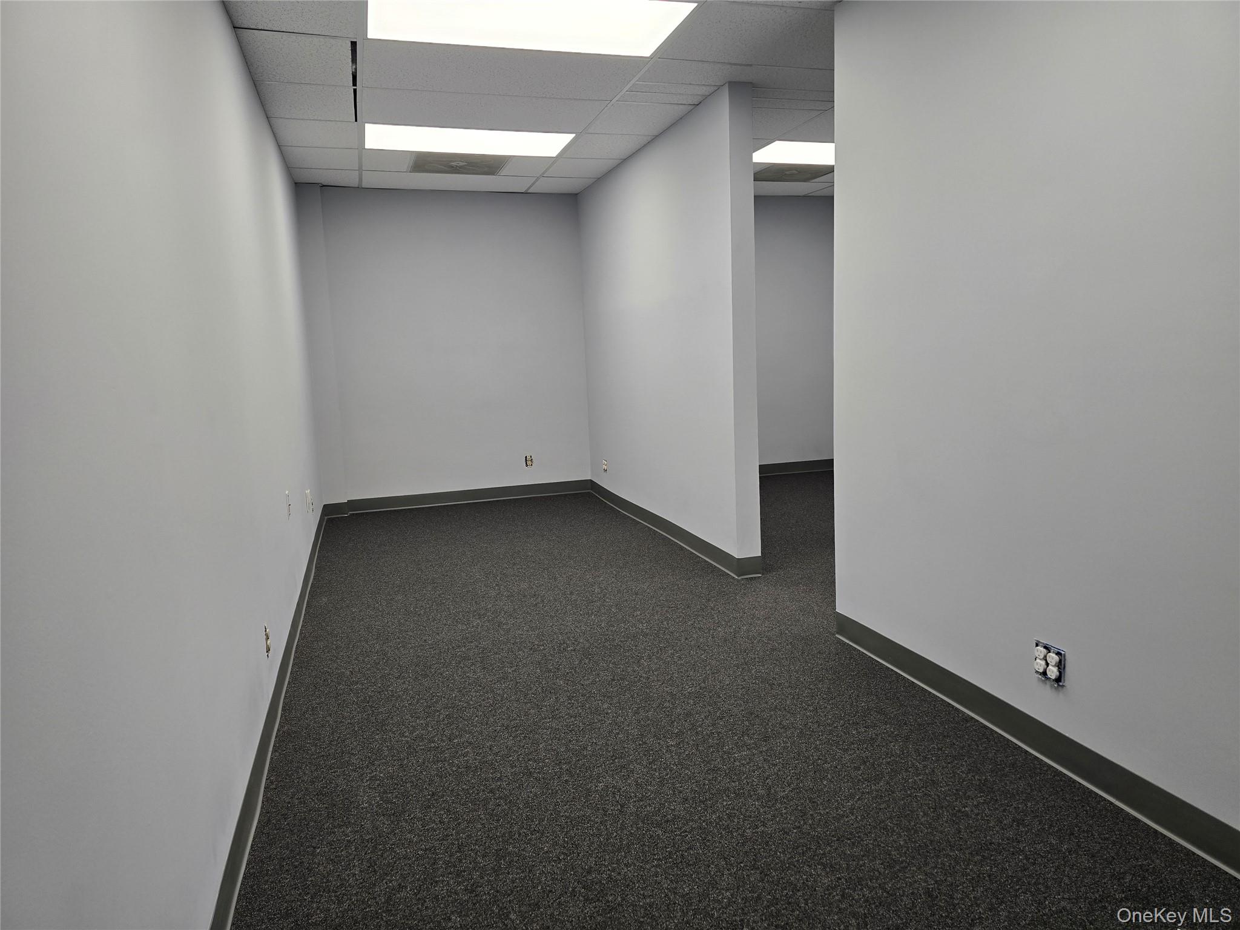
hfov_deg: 73.9
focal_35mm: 23
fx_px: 824
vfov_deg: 58.9
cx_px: 620
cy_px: 465
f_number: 1.7
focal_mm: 6.3
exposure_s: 1/120
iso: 100
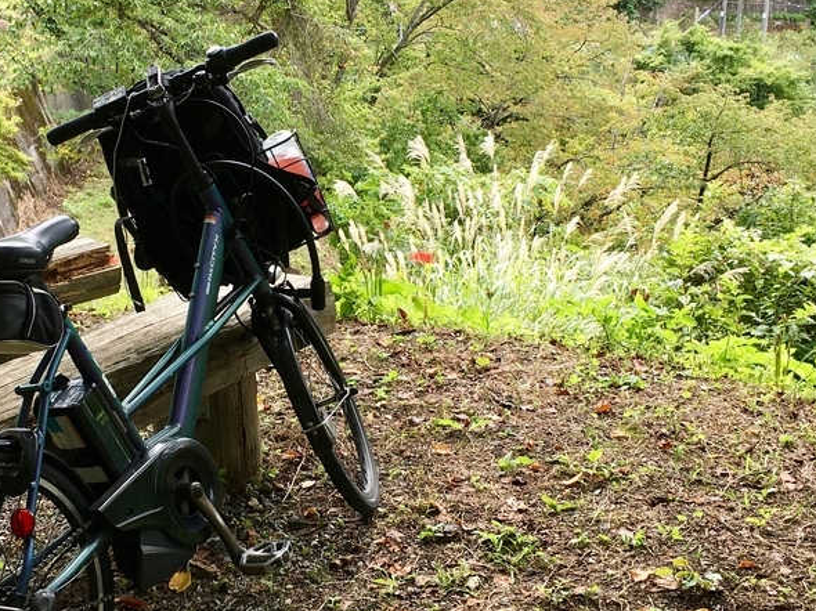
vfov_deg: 24.8
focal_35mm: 59
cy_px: 286
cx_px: 290
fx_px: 1390
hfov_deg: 32.5
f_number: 2.2
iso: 25
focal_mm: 4.15
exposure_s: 1/194
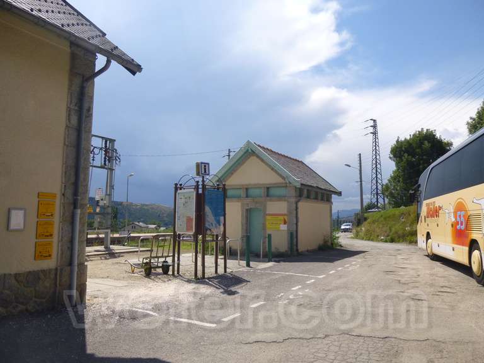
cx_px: 242
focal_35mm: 25
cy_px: 182
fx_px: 350
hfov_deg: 69.4
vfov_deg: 54.9
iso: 100
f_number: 9
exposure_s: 1/200
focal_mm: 4.5
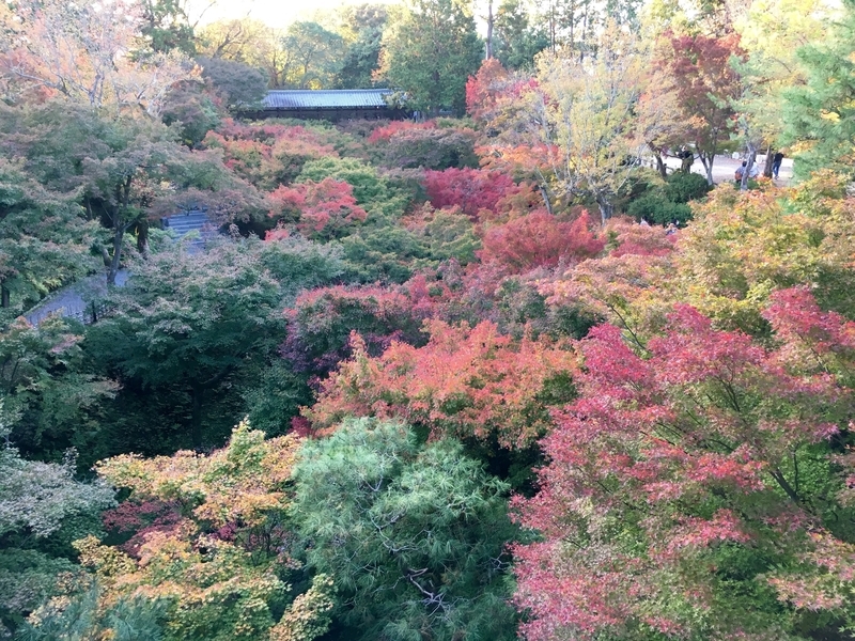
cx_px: 428
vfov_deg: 48.2
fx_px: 716
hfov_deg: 61.7
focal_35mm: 29
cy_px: 320
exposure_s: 1/30
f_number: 2.2
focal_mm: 4.15
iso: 32
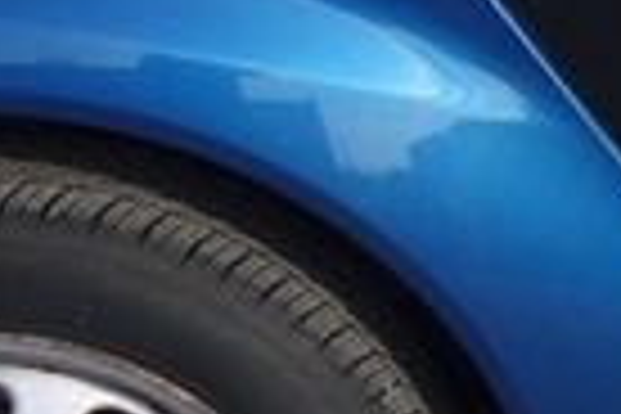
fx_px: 3588
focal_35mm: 208
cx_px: 1260
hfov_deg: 9.3
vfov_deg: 6.5
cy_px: -209
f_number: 2.2
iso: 125
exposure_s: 1/1600
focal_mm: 10.4
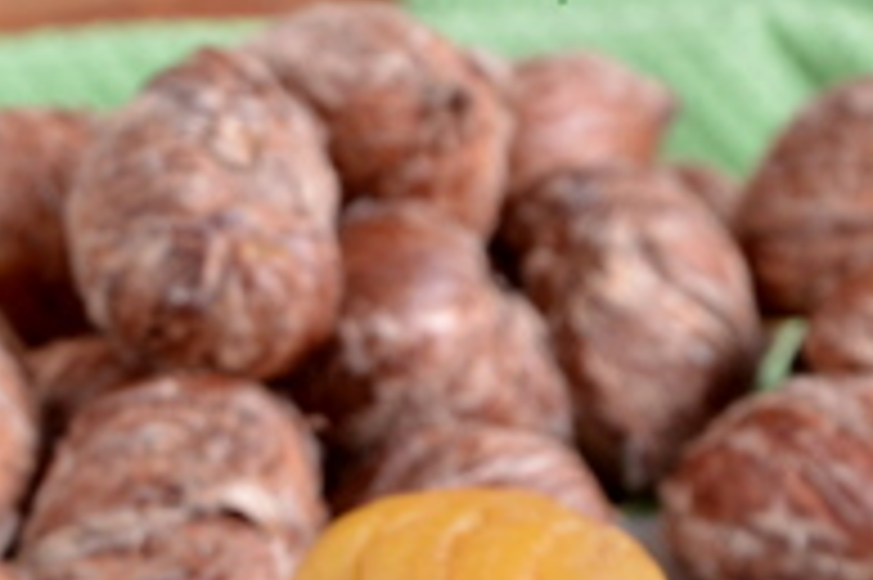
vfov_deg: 5.5
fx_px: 6009
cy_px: 719
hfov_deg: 8.3
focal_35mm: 248
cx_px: 459
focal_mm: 50
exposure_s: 1/10
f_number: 8
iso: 100
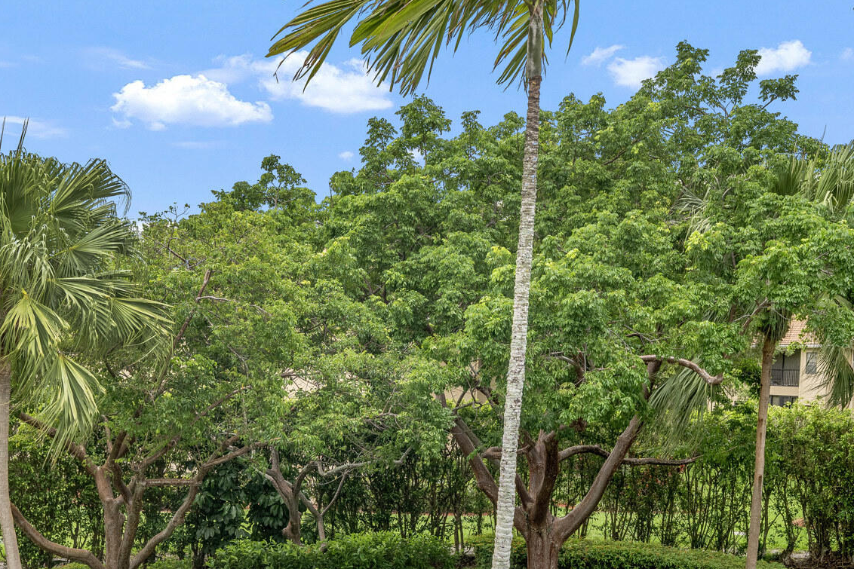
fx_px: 1257
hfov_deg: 37.4
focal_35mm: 53
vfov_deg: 25.4
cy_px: 373
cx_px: 361
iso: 250
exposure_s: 1/320
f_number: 8
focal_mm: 24
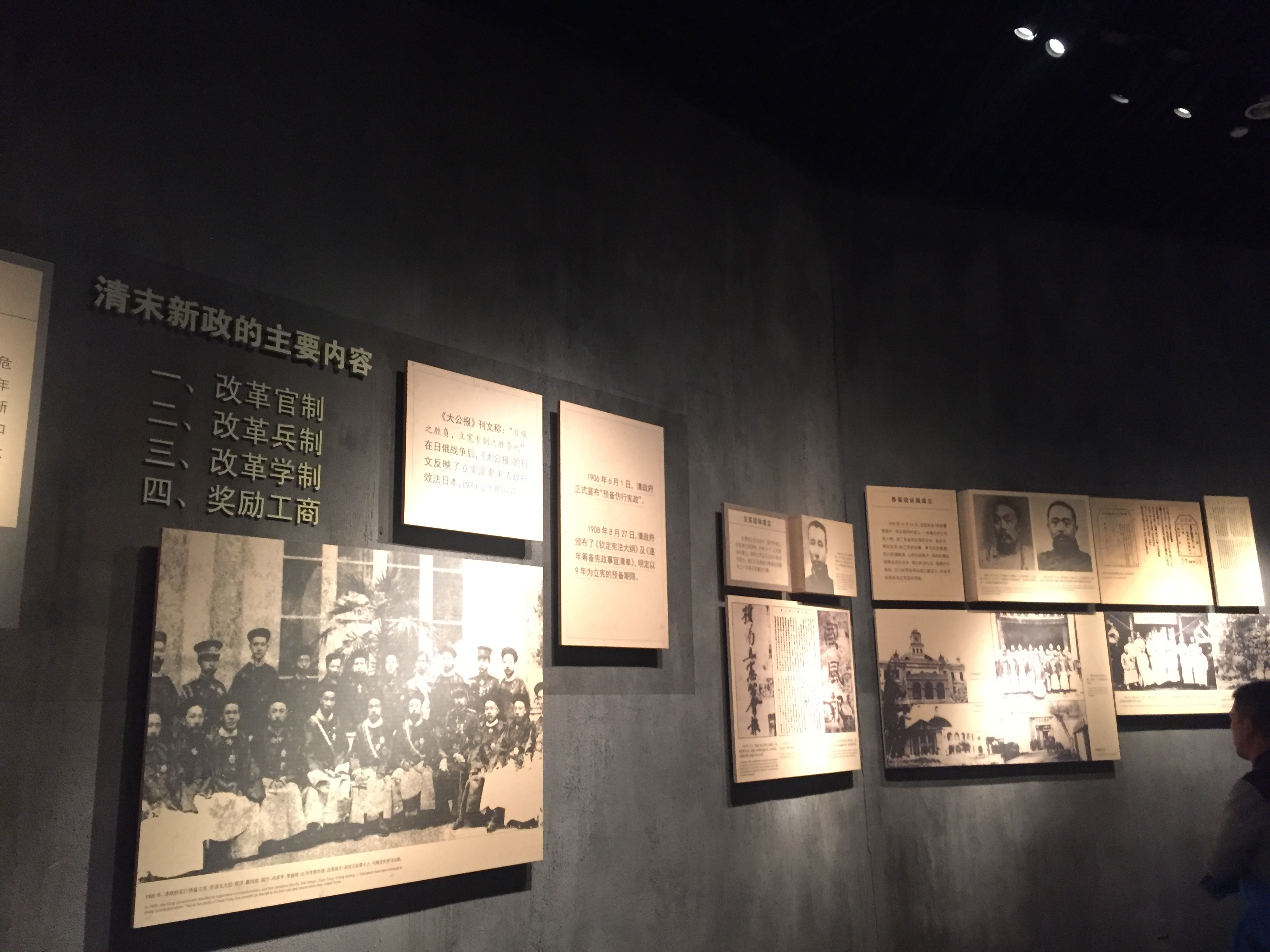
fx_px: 1064
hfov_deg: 61.7
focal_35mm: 29
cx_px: 635
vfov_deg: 48.2
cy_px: 476
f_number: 2.2
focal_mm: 4.15
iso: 320
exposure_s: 1/17
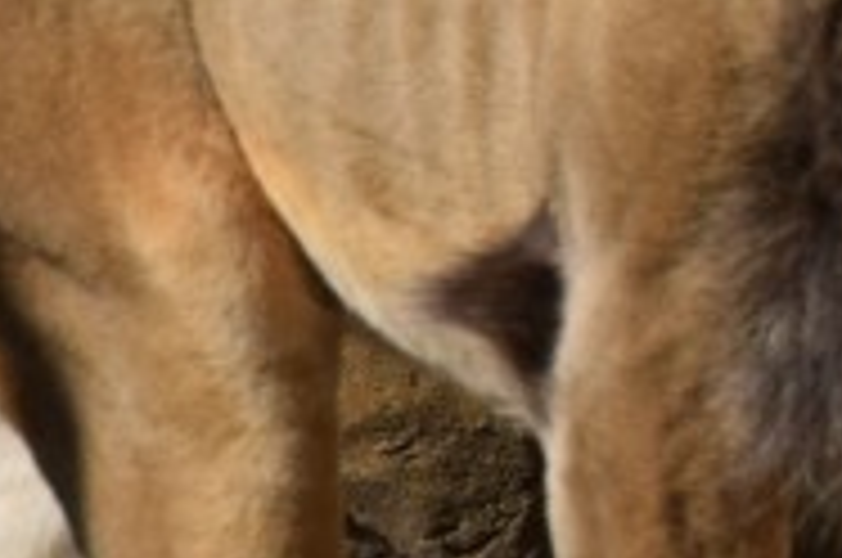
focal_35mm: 1644
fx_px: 38385
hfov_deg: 1.3
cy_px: -418
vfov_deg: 0.8
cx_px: 1779
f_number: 5.6
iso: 360
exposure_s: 1/2000
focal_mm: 200
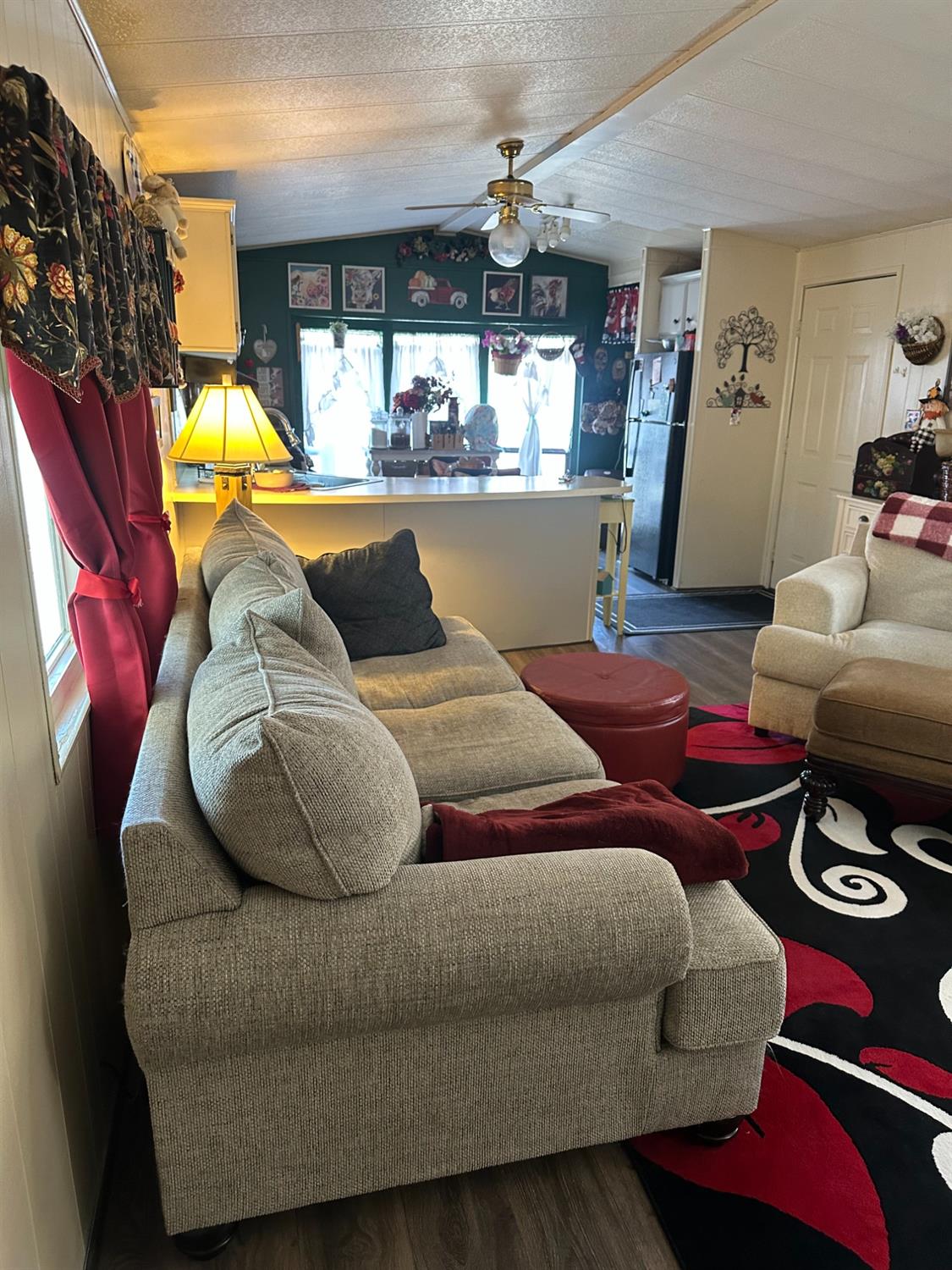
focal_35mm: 24
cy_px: 635
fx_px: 880
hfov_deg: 56.8
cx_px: 476
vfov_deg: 71.6
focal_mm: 6.86
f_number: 1.78
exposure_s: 1/60
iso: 400
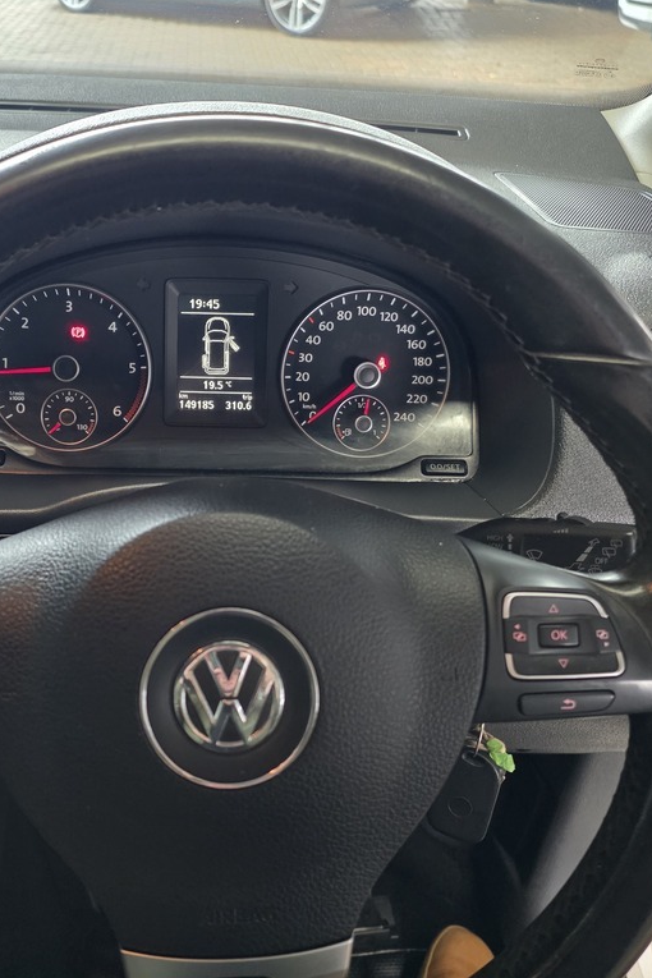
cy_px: 488
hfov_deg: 40.6
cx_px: 217
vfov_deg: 58.7
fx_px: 869
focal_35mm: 32
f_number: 1.7
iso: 800
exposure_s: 1/100
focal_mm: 6.25
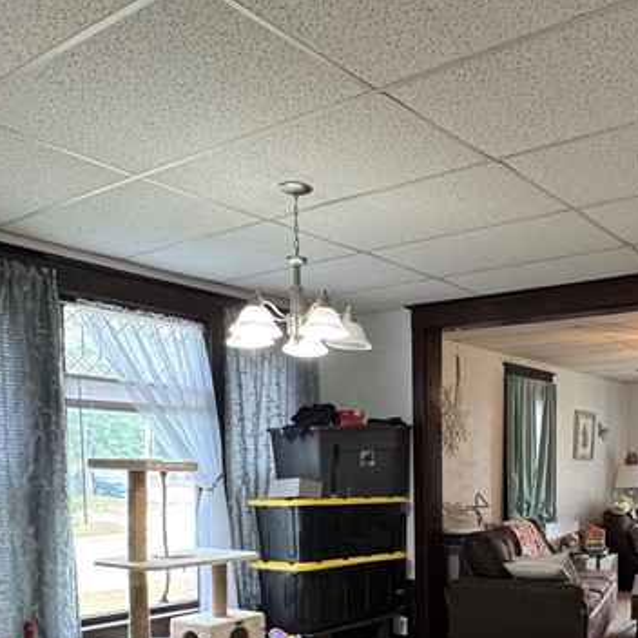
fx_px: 751
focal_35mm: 36
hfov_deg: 44.0
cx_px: 502
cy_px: 517
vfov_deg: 43.7
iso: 200
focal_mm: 2.22
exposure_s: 1/120
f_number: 2.2
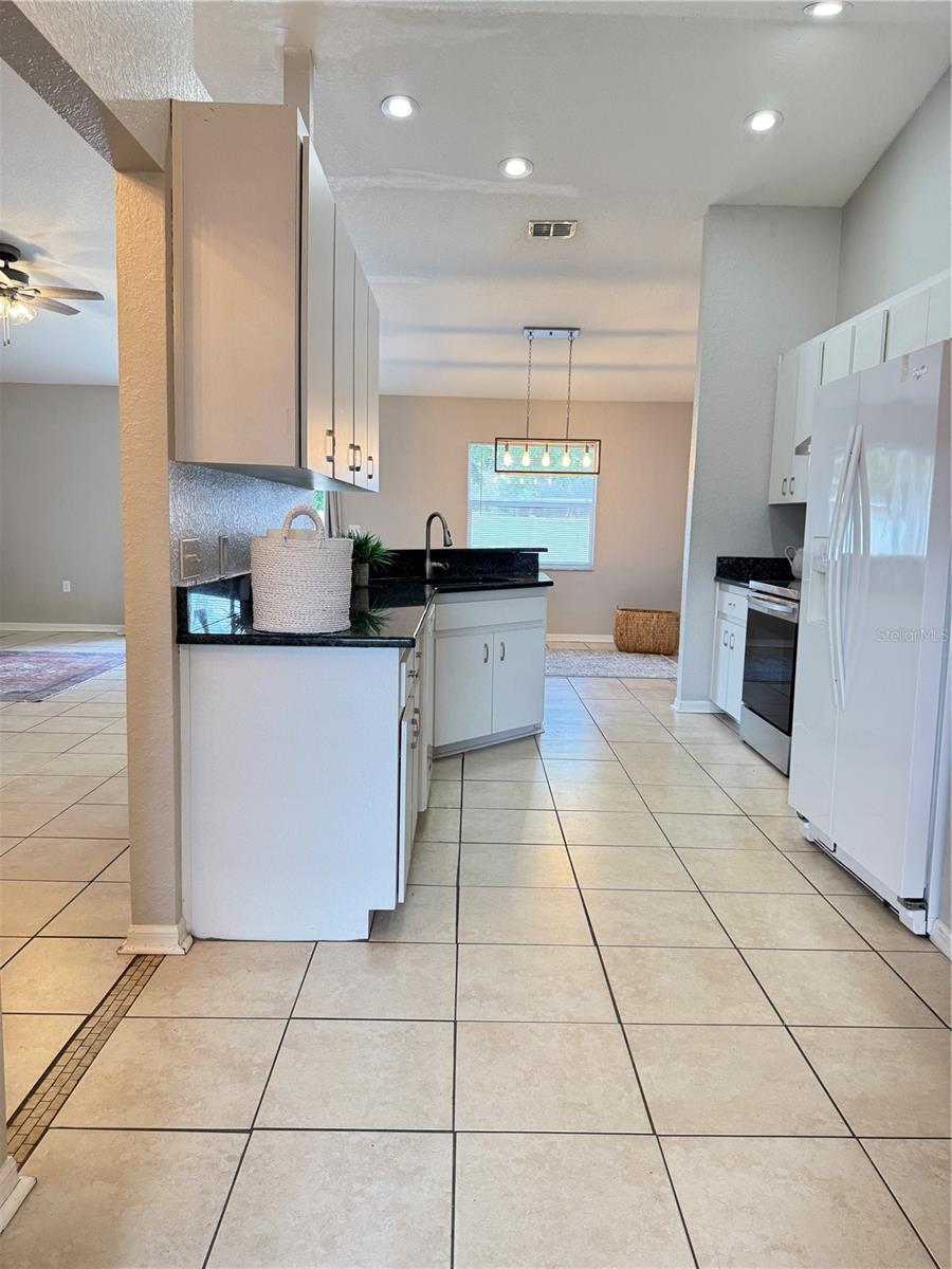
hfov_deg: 56.8
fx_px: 880
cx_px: 476
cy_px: 634
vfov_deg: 71.6
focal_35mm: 24
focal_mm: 6.76
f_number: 1.78
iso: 200
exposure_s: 1/120
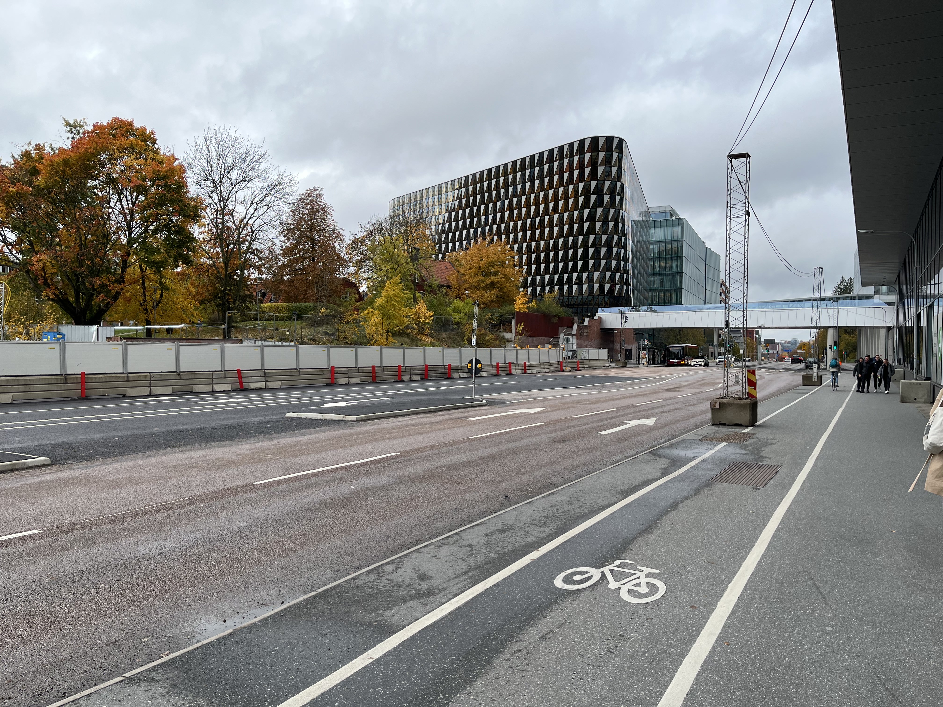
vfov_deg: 53.1
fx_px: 708
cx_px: 472
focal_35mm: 26
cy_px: 354
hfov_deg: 67.3
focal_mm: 5.1
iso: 50
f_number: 1.6
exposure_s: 1/1106
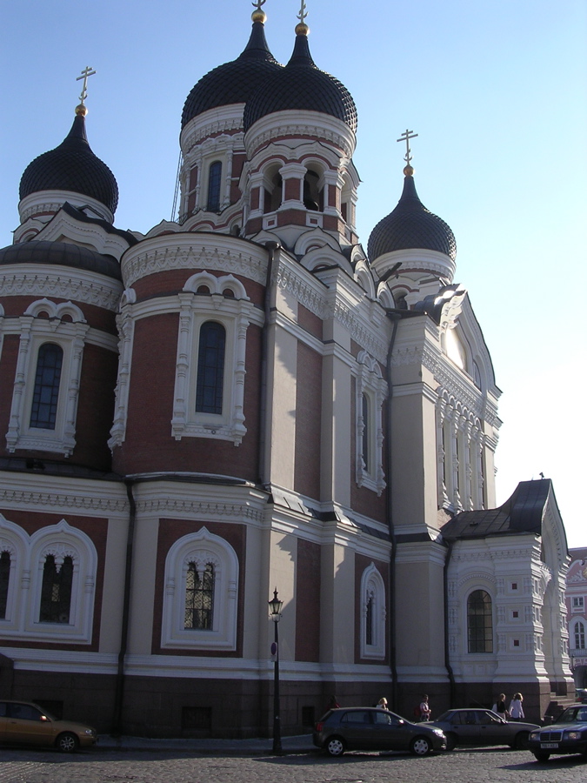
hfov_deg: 37.7
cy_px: 392
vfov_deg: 49.0
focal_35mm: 38
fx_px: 859
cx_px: 294
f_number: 5.6
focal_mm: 5.8
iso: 100
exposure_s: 1/243
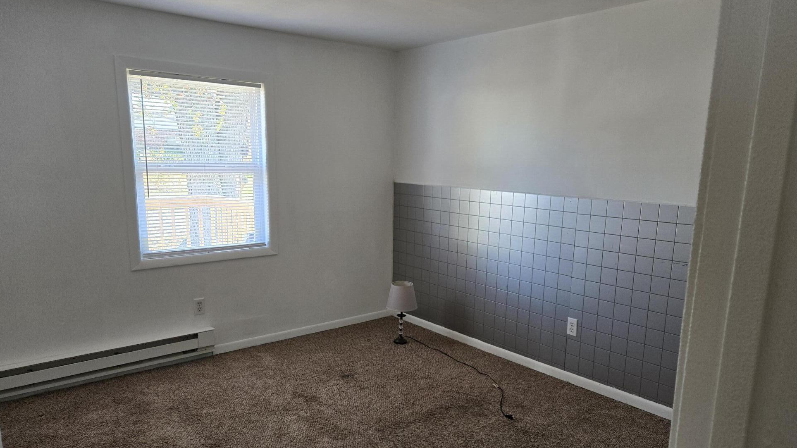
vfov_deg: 44.3
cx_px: 401
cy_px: 253
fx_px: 549
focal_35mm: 26
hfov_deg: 71.9
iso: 200
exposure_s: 1/180
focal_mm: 5.4
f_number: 1.8
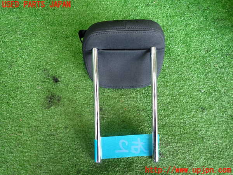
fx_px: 168
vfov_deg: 54.9
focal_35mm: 25
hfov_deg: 69.4
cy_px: 88
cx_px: 116
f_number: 2
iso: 200
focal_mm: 4.5
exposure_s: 1/30
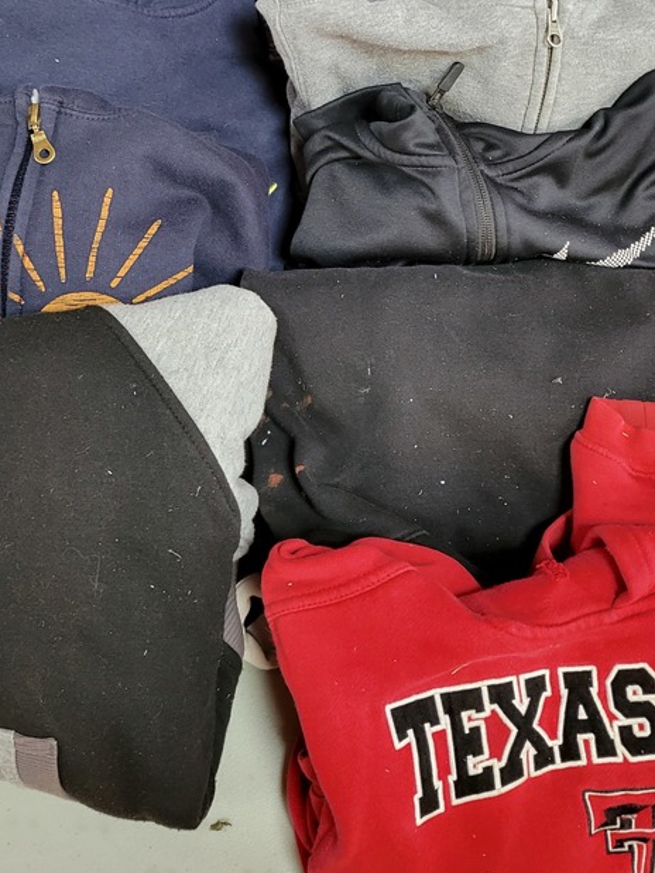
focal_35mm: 43
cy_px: 244
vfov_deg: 42.8
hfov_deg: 33.5
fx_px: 1085
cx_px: 261
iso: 320
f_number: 1.8
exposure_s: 1/40
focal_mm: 5.4
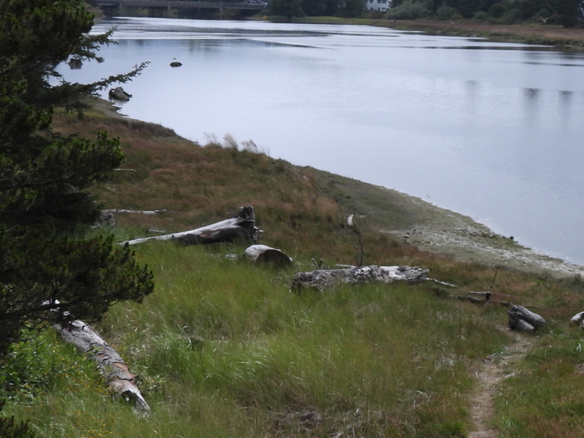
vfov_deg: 14.2
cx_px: 518
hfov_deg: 18.6
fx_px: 1755
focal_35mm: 104
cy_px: 179
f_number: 3.5
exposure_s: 1/1600
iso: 100
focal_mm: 9.8
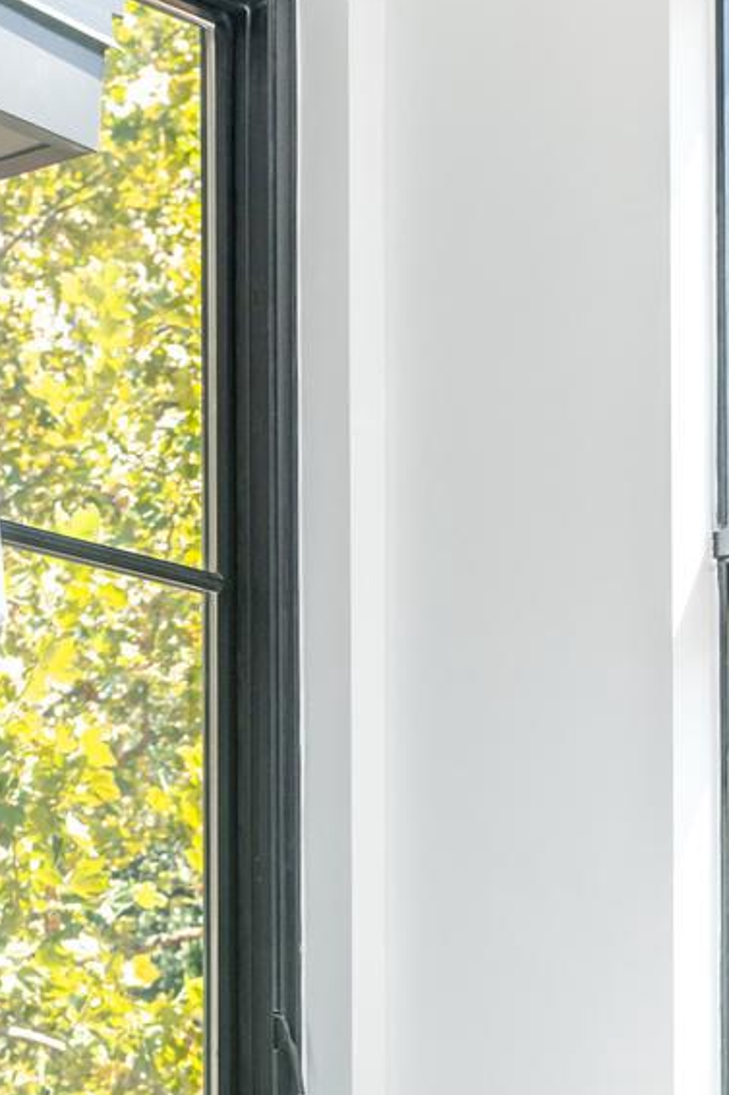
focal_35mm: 114
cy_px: 1194
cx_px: 389
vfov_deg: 17.4
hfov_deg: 12.0
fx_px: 3465
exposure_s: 1/320
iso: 400
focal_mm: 42
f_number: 6.3
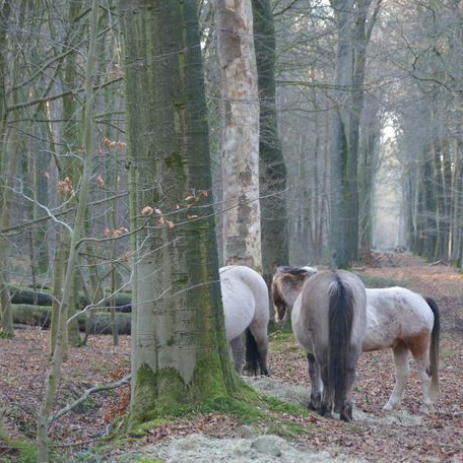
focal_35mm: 126
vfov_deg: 13.8
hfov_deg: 13.8
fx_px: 1907
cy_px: 306
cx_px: 232
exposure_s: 1/100
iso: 1000
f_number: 4.5
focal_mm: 98
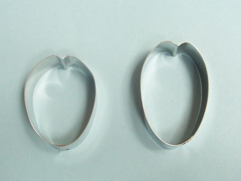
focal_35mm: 63
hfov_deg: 30.7
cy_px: 90
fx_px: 439
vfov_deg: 23.3
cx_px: 120
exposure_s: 1/20
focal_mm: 10.1
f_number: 3.4
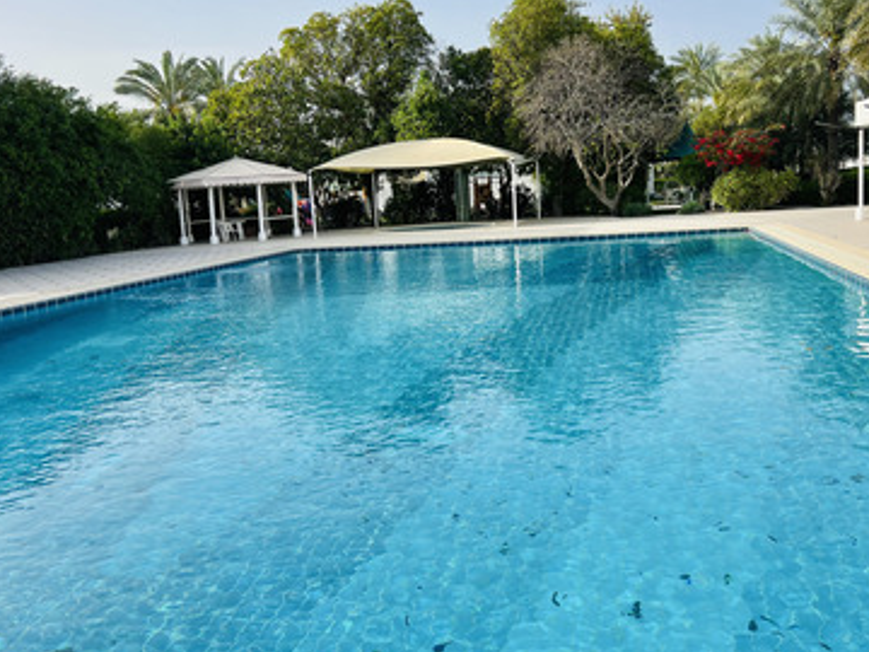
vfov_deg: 42.9
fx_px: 828
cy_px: 291
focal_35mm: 33
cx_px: 462
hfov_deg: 55.3
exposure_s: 1/2513
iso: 50
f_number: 1.5
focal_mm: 5.7
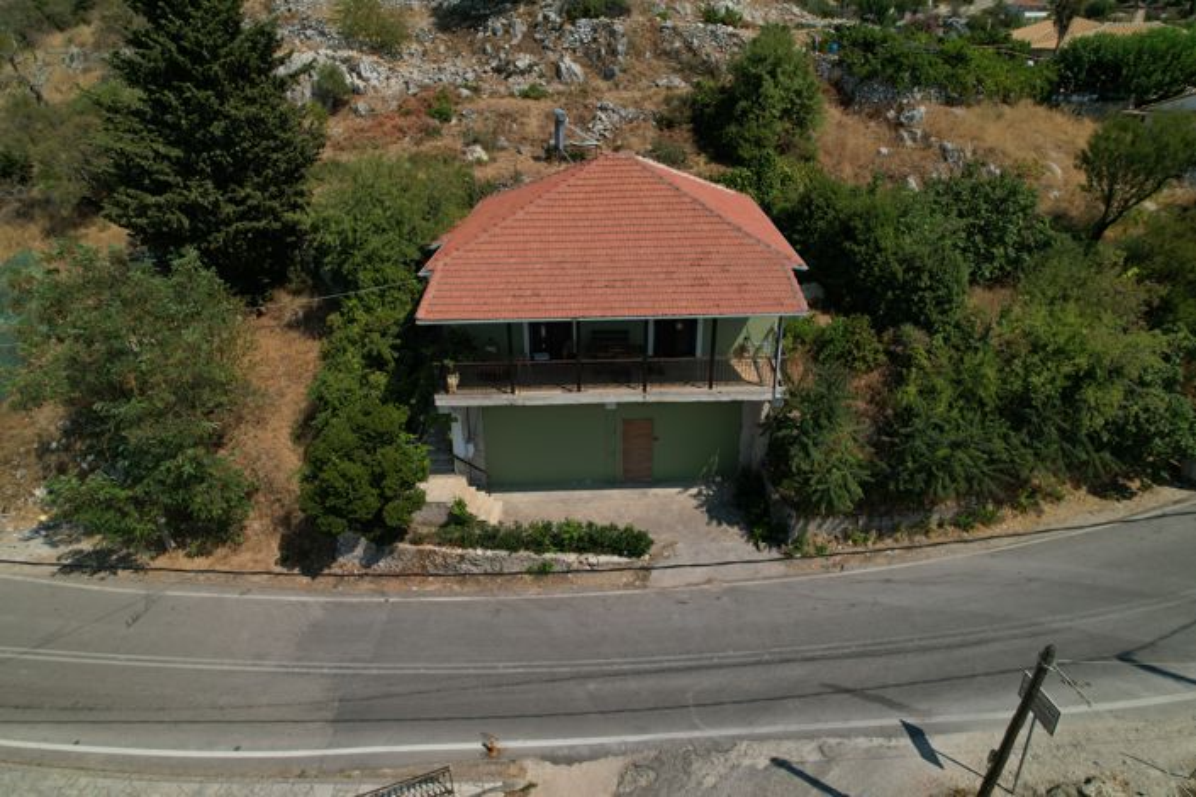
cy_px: 398
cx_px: 598
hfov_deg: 78.6
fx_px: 731
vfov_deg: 57.2
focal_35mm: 22
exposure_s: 1/320
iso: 110
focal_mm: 8.38
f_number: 2.8
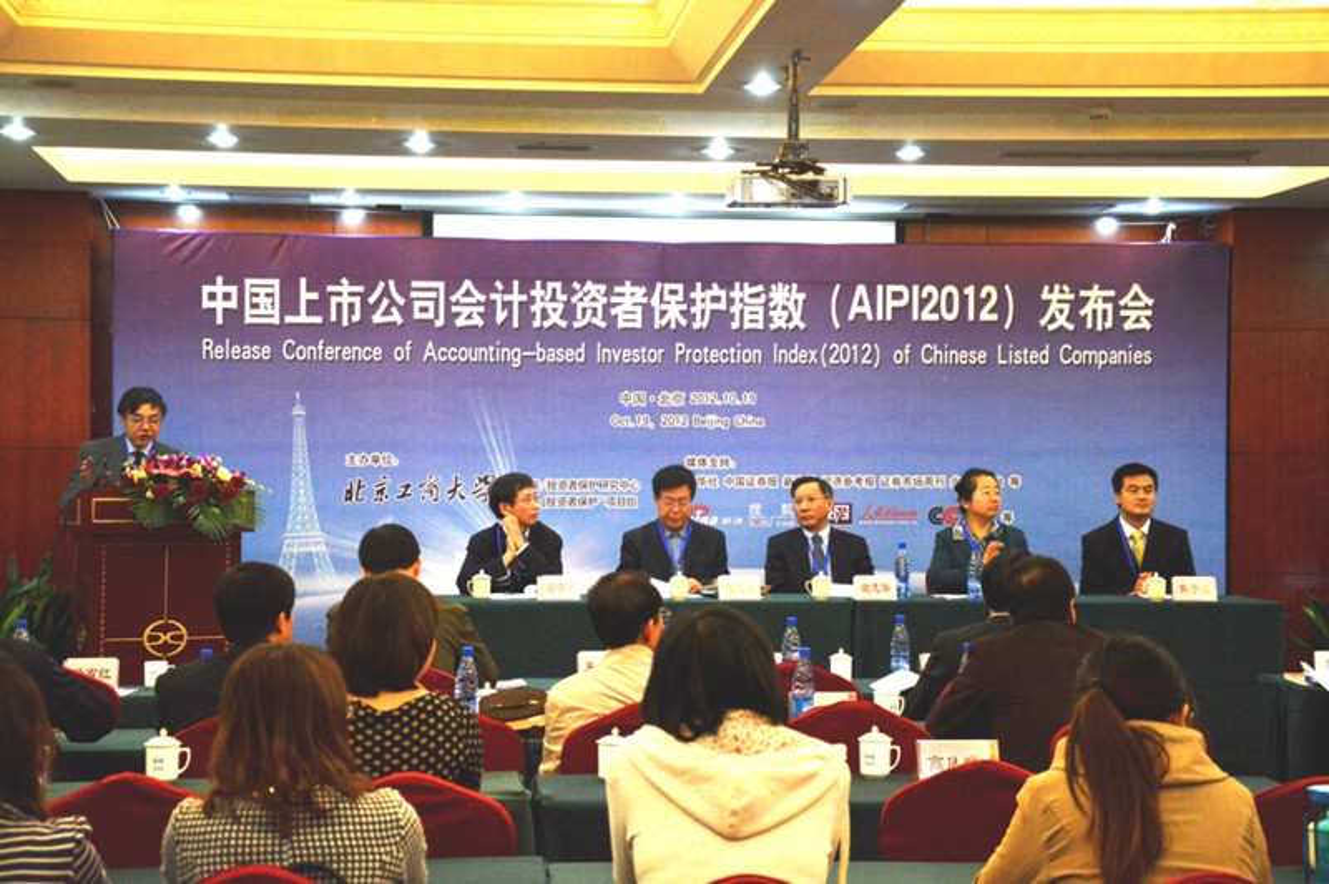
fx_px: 2490
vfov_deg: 20.1
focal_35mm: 68
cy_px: 442
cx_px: 664
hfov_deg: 29.9
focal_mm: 45
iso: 1600
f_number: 4.8
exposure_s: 1/250
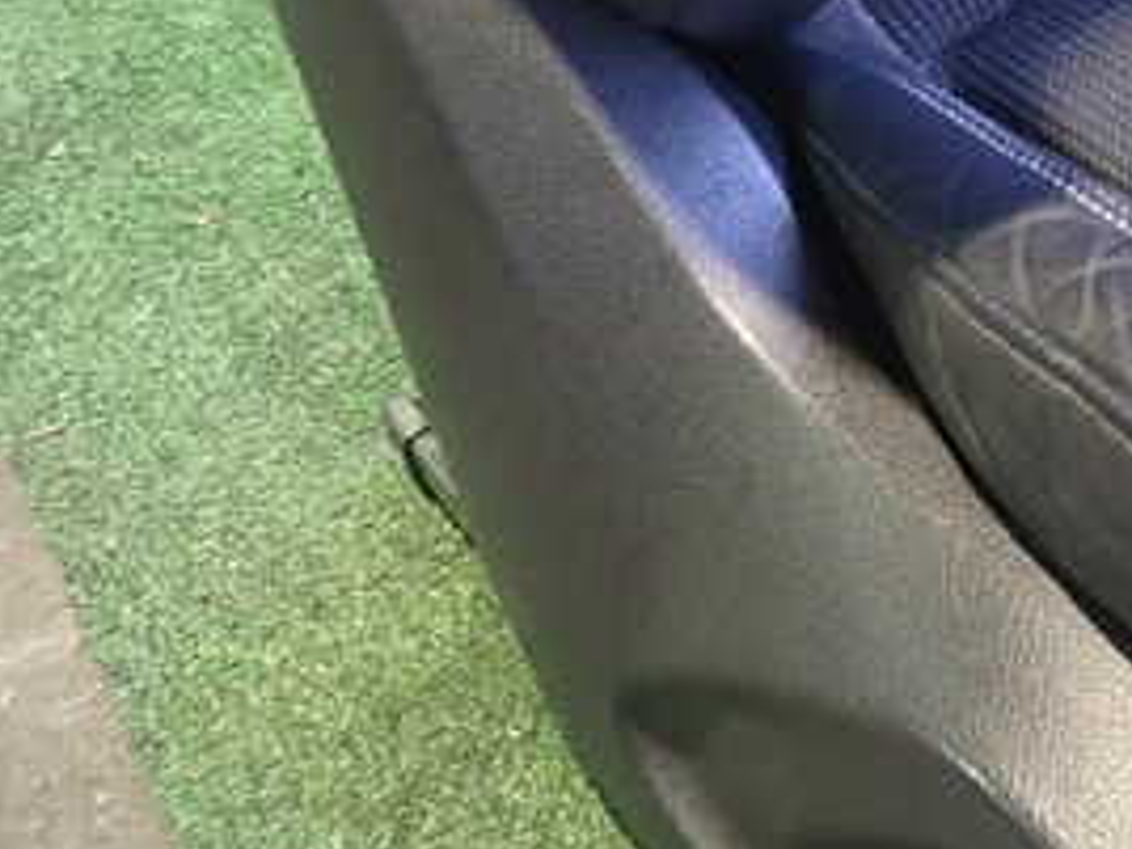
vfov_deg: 25.3
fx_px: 1831
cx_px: 925
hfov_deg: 33.2
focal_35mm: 56
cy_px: 93
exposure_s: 1/20
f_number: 2
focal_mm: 4.5
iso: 800
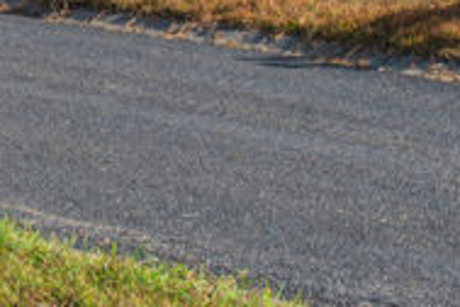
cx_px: 2
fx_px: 2057
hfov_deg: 12.6
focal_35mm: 161
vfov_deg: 8.3
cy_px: -212
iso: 200
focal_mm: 38
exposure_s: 1/80
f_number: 9
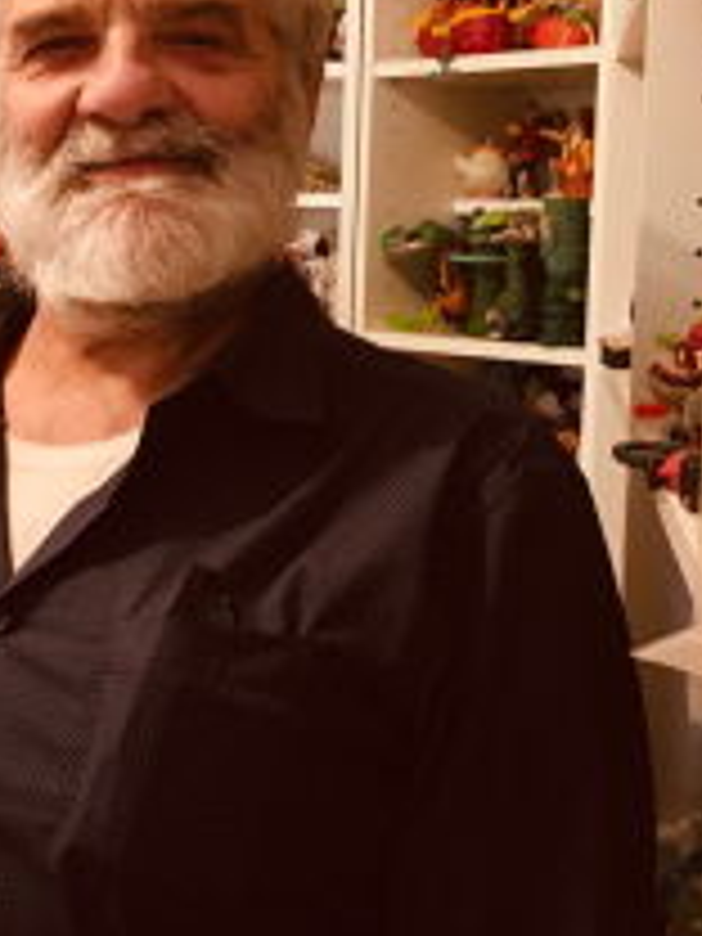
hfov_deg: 28.0
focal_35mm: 52
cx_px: 353
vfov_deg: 36.7
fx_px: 1406
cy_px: 389
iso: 200
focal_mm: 4.15
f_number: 2.2
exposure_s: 1/17
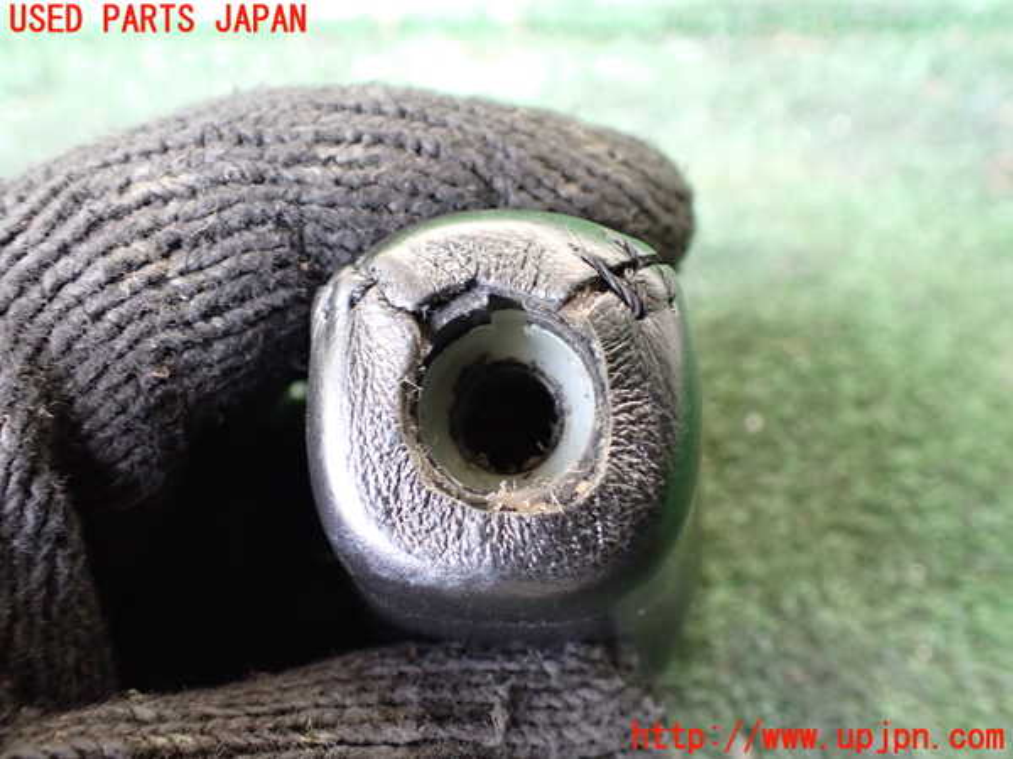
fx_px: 878
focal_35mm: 30
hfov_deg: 60.0
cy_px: 380
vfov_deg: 46.8
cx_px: 506
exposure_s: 1/60
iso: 800
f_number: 2.3
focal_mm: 5.4
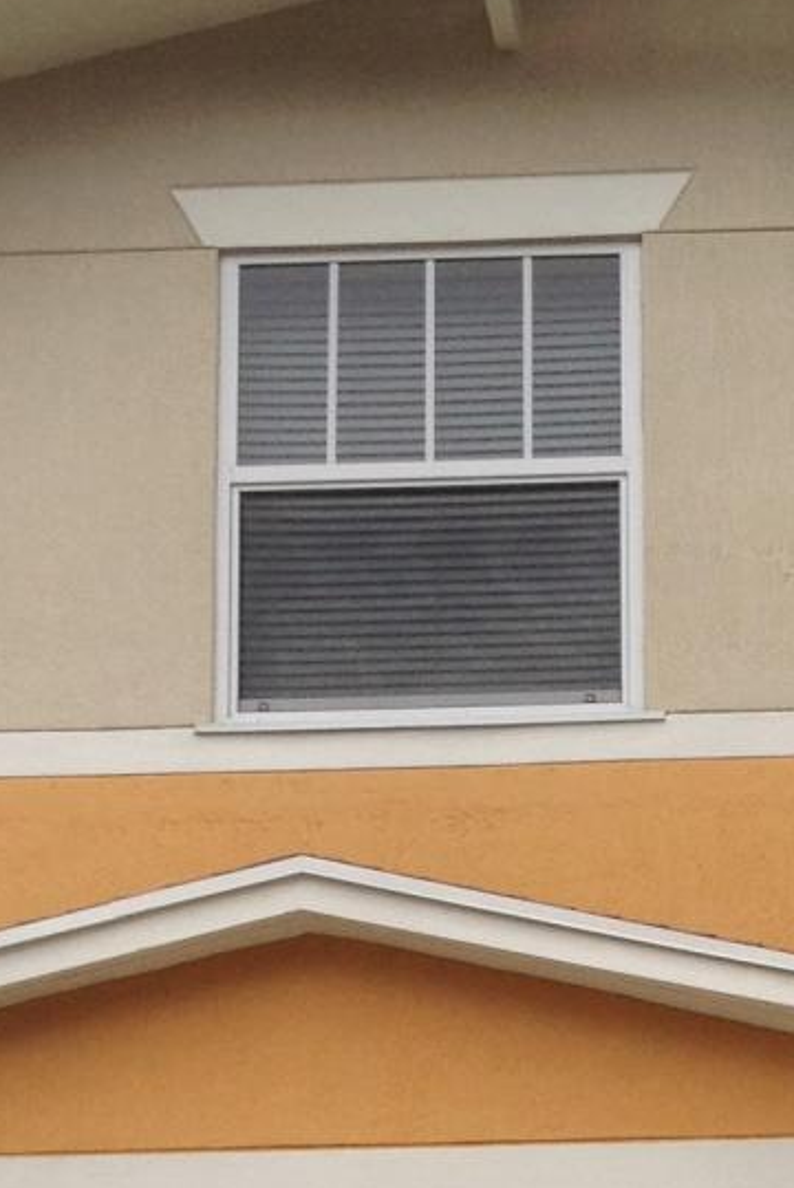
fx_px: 4460
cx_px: 937
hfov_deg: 10.0
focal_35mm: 135
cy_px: 1499
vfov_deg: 14.6
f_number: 2.4
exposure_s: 1/1007
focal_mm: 4.28
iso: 64
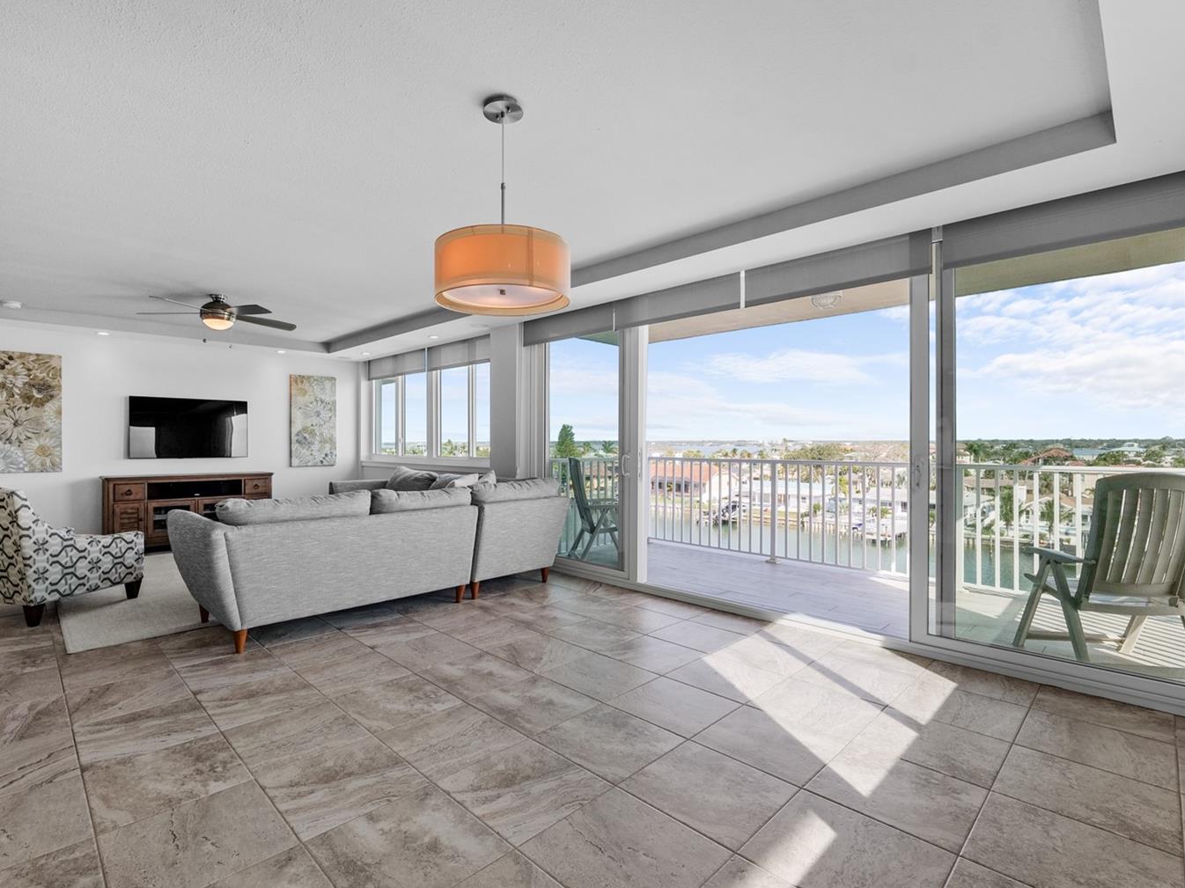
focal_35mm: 16
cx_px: 549
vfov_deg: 78.1
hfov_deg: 94.3
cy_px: 447
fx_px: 548
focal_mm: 14
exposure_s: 1/125
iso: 400
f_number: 8
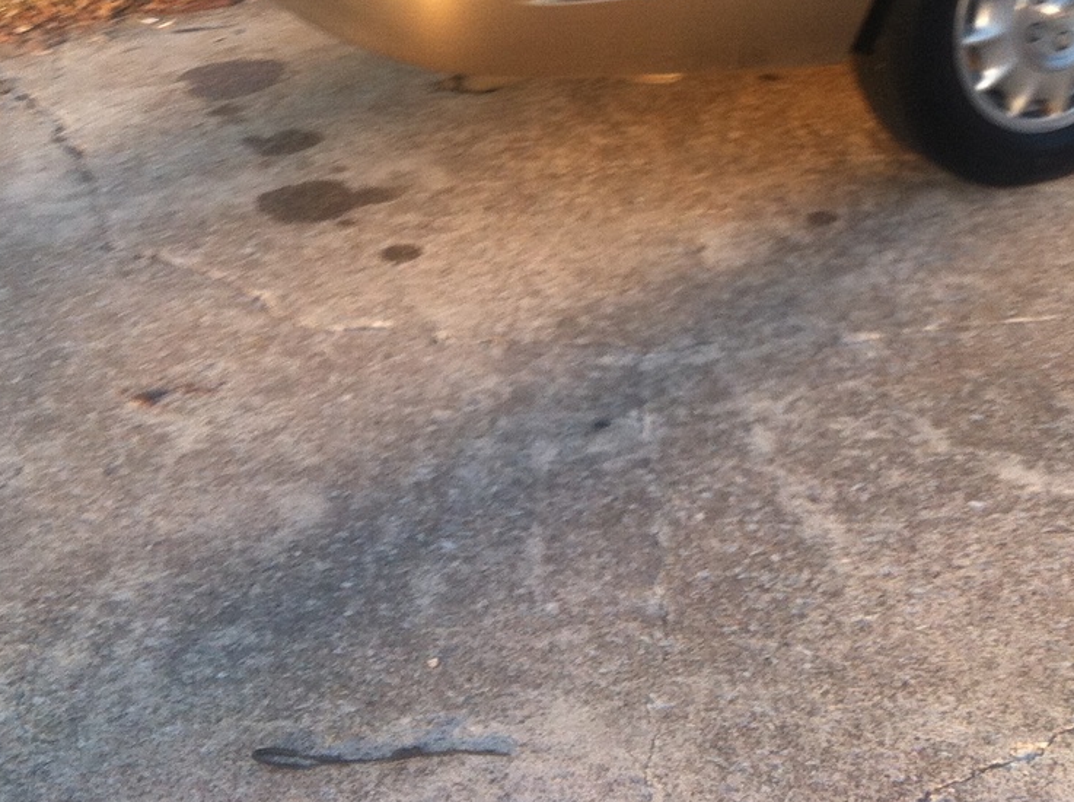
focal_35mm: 76
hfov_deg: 25.7
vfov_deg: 18.7
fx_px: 2354
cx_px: 573
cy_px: -53
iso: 80
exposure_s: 1/140
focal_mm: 3.85
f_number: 2.8
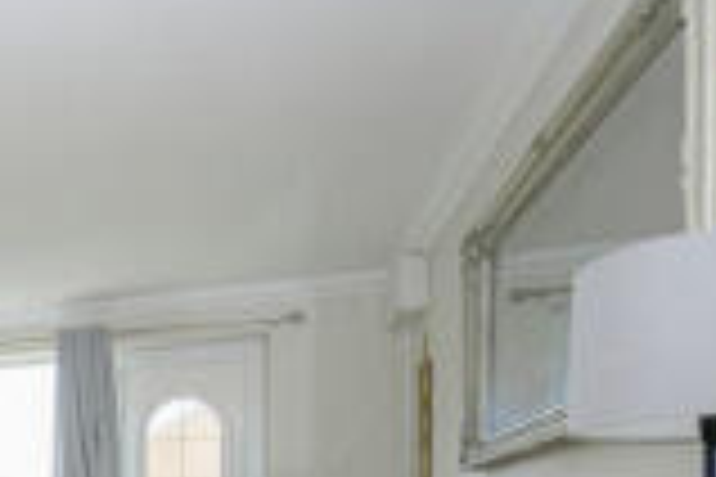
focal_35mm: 42
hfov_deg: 36.6
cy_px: 542
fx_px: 835
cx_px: -126
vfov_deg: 28.5
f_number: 7.1
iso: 800
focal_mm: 14
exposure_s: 1/125
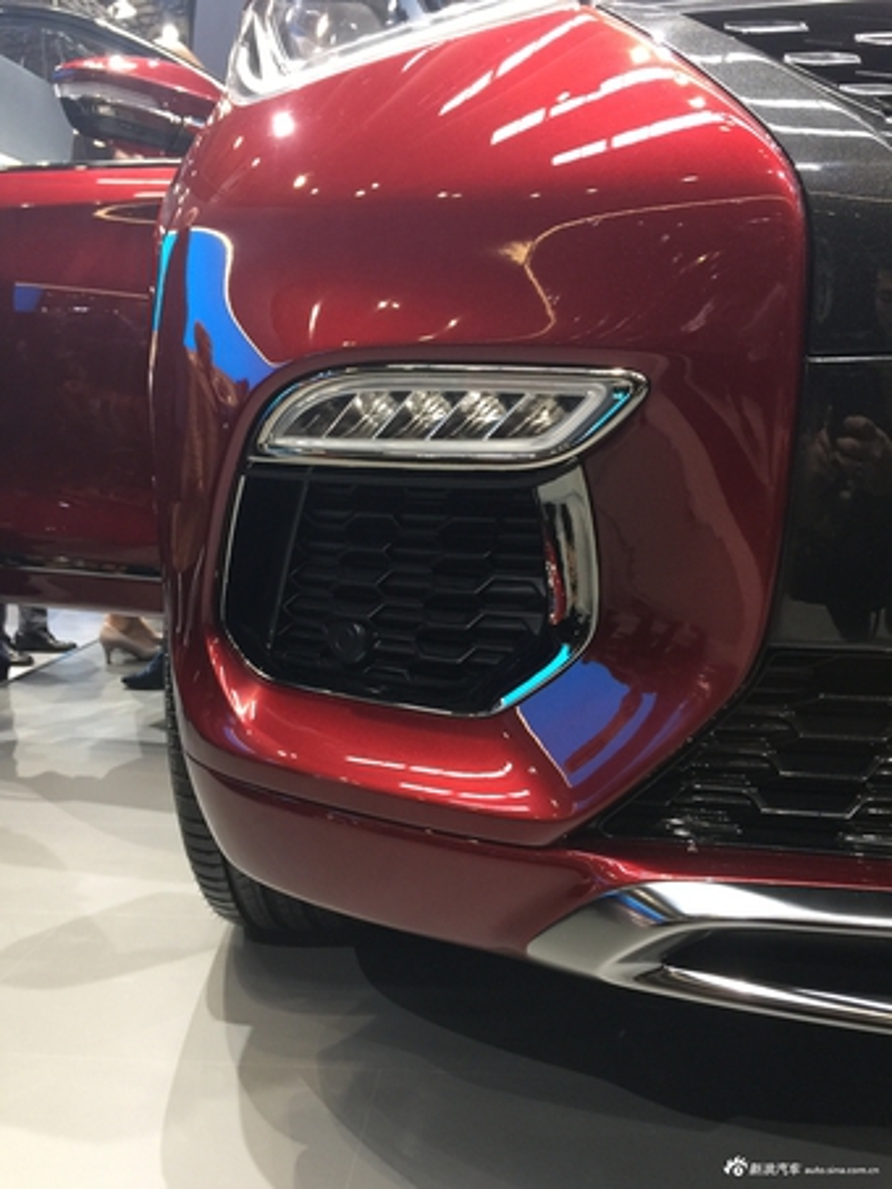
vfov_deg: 61.6
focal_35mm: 29
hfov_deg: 48.2
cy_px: 594
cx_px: 446
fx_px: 996
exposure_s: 1/17
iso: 64
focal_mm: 4.15
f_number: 2.2
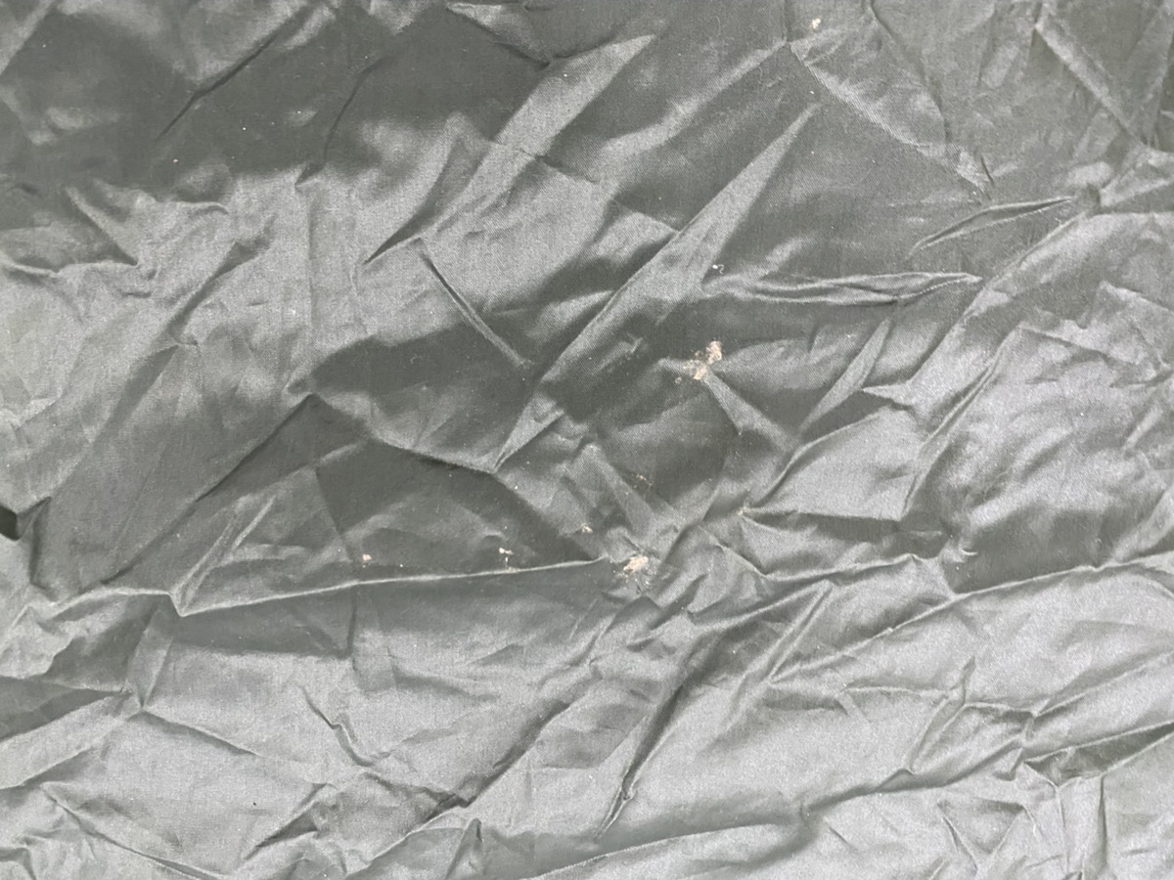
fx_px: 882
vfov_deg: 53.1
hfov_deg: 67.3
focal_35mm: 26
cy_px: 440
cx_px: 587
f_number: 1.8
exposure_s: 1/50
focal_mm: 4.25
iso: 500
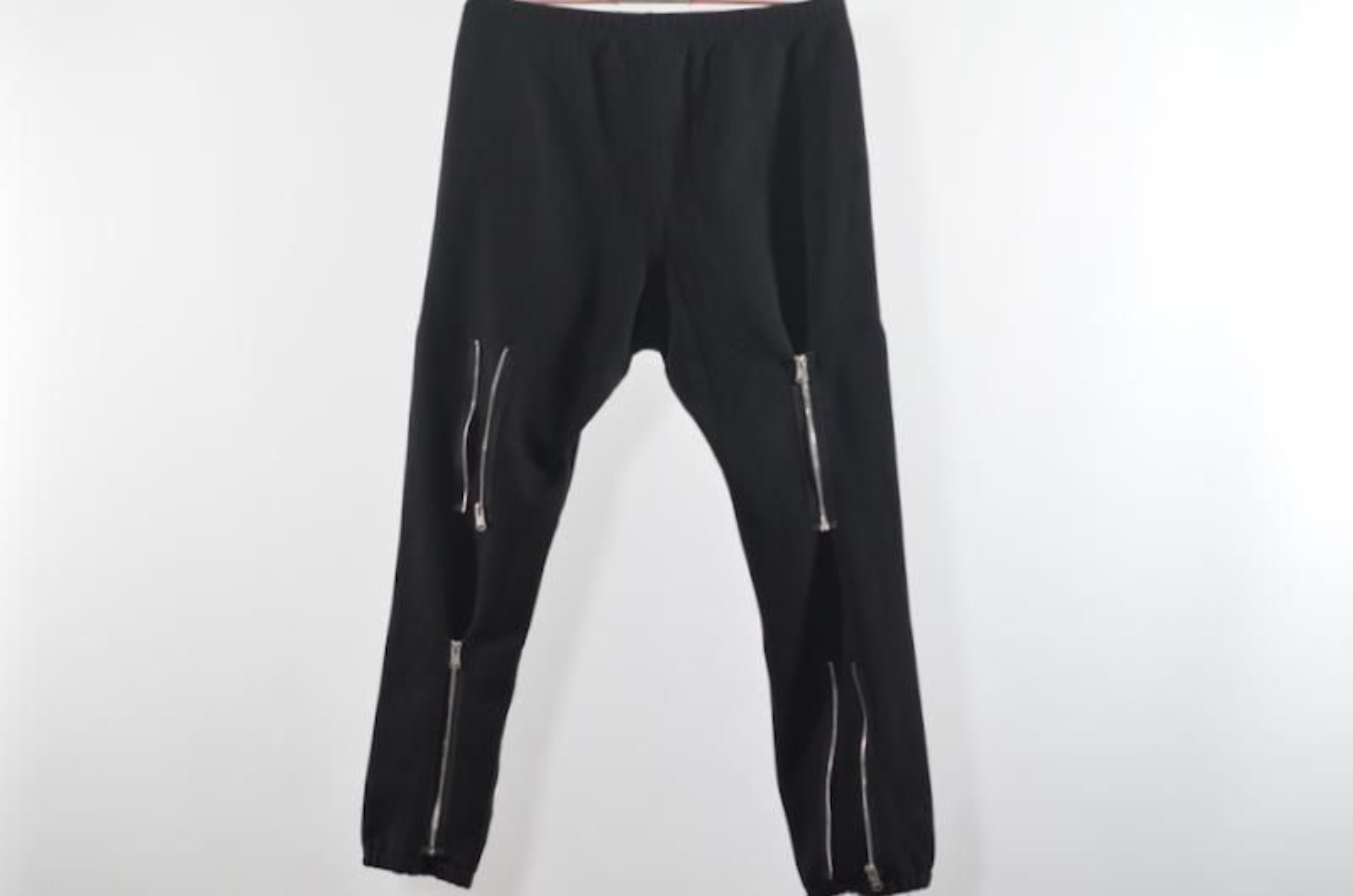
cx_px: 676
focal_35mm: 60
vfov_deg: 22.5
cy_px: 448
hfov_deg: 33.5
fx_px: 2250
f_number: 4
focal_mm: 40
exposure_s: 1/60
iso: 800
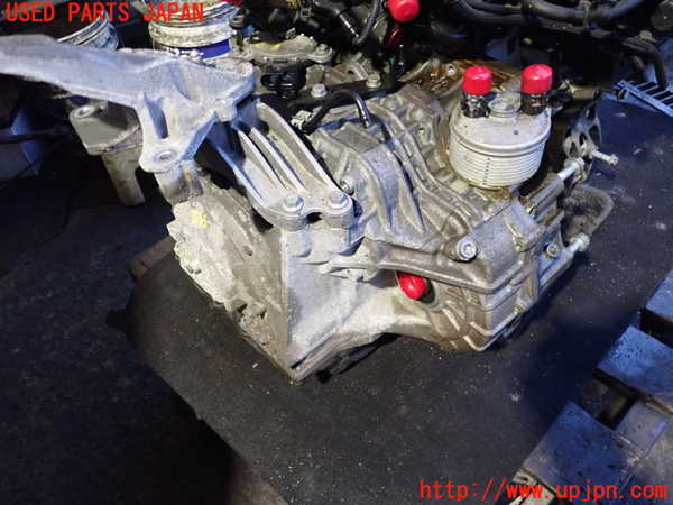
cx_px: 336
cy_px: 252
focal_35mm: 30
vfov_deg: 46.8
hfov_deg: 60.0
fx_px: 583
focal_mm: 5.4
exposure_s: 1/20
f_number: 2.3
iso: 800
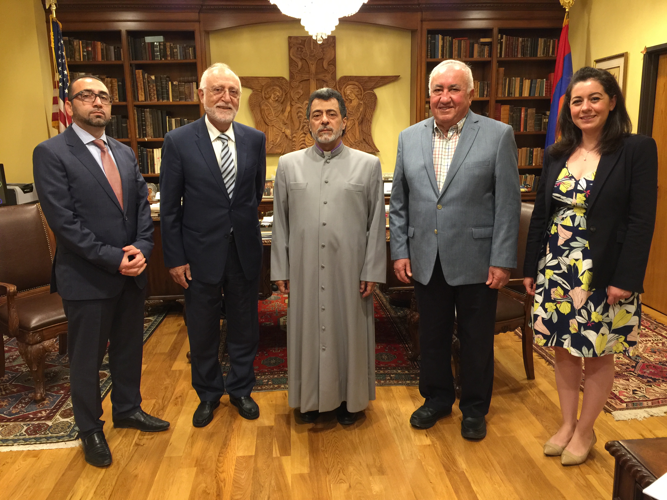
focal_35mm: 29
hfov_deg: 61.7
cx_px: 334
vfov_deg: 48.2
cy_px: 250
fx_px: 559
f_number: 2.2
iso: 80
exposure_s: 1/15
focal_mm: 4.15
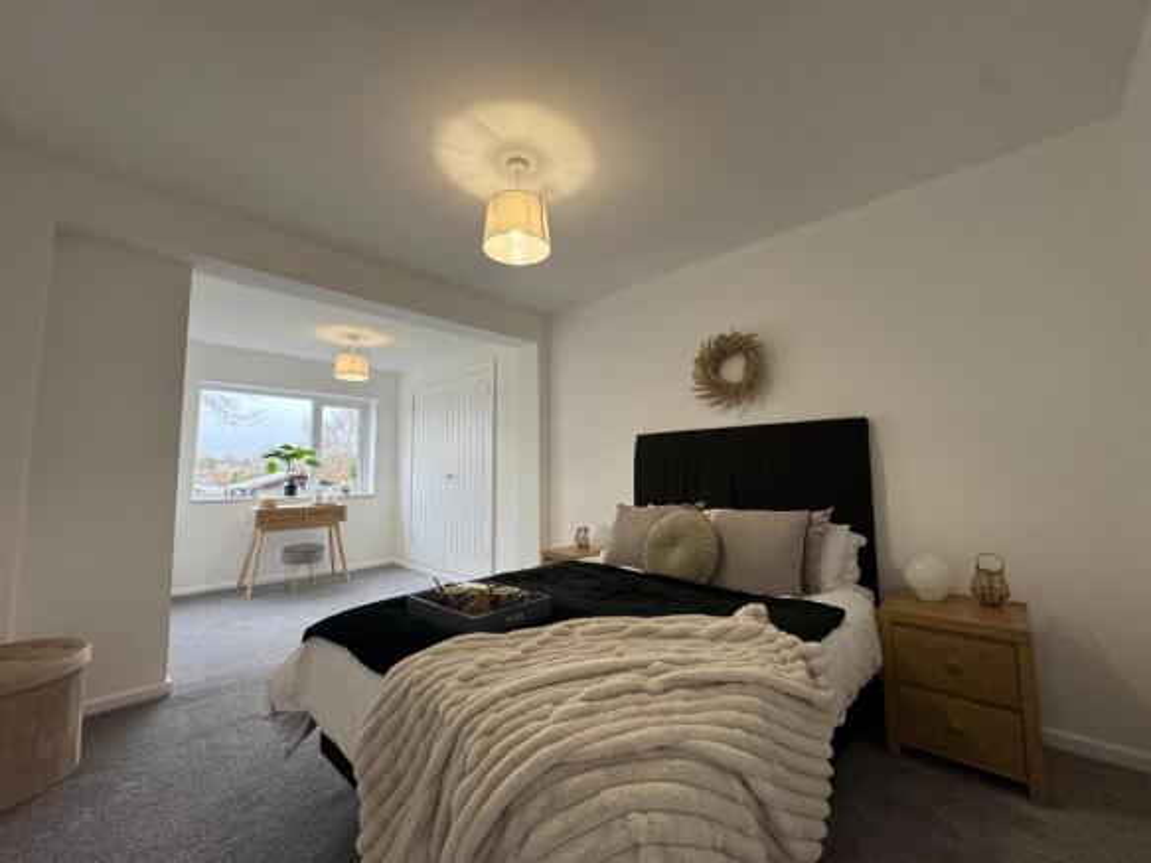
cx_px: 576
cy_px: 432
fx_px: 465
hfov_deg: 102.1
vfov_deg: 85.7
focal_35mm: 14
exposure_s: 1/100
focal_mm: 2.22
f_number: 2.2
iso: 250
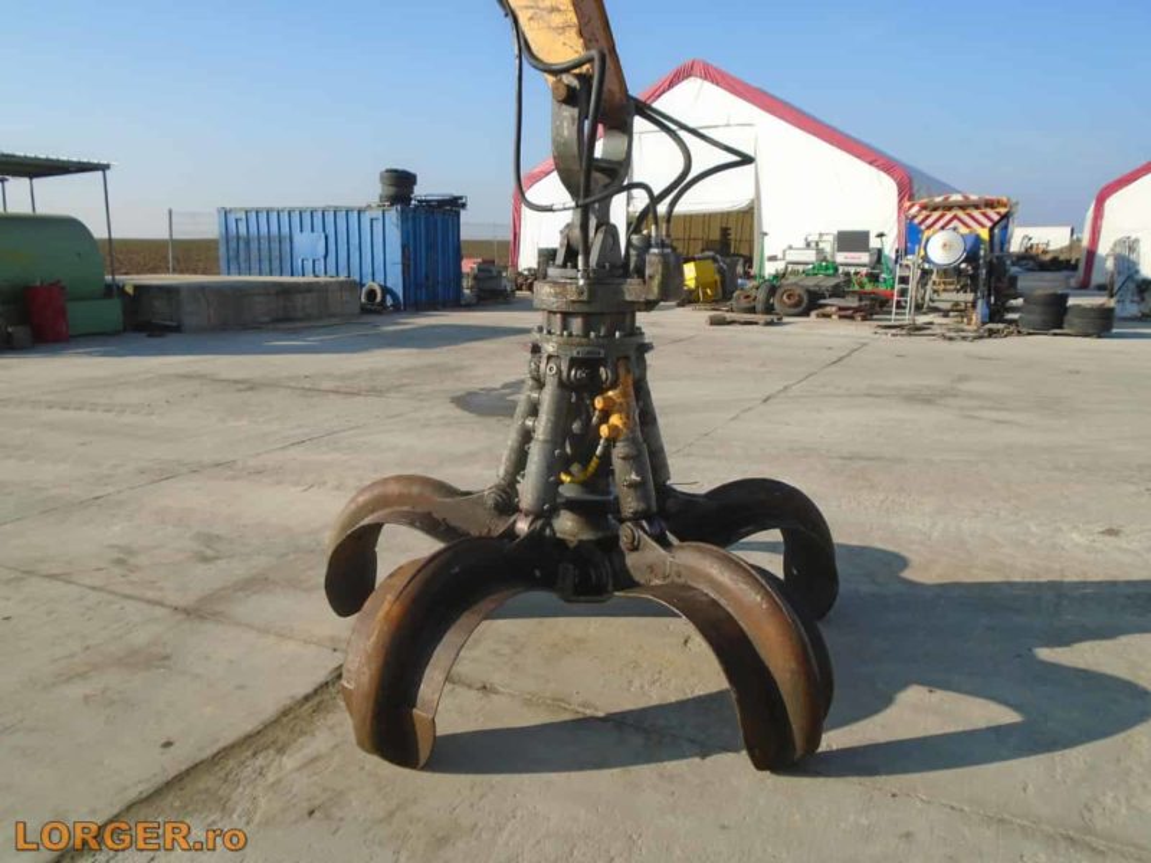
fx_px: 865
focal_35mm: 26
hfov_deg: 67.3
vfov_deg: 53.1
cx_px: 576
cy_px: 432
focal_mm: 4.6
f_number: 8
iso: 100
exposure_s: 1/160
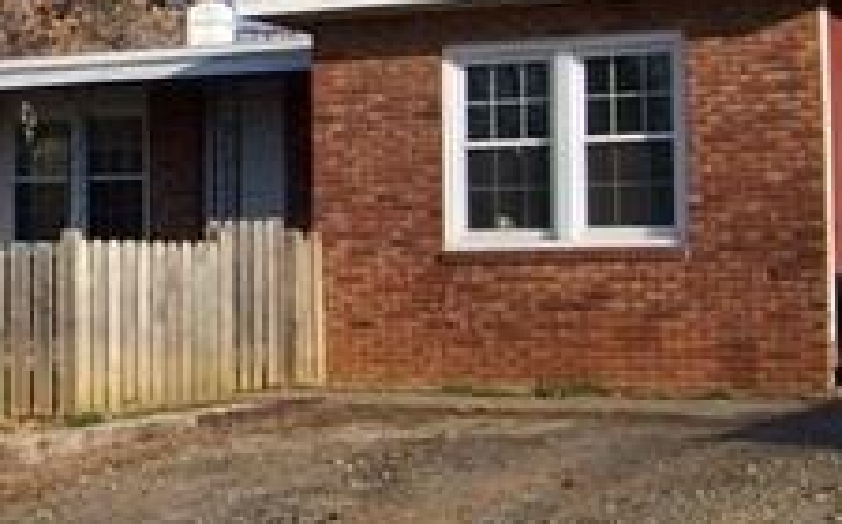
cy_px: 131
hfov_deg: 23.1
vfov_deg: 14.9
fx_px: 1994
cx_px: 52
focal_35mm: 87
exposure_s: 1/800
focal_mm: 5.85
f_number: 2.8
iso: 64
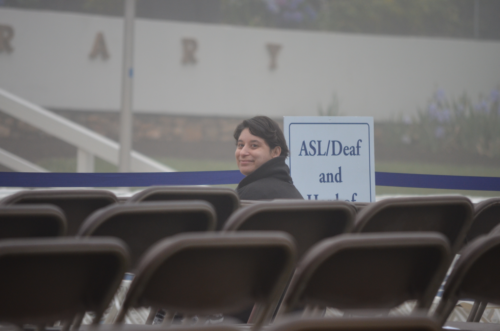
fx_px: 4158
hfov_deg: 6.9
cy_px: 166
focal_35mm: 300
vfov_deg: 4.6
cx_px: 250
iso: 800
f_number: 5.6
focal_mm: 200
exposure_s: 1/640
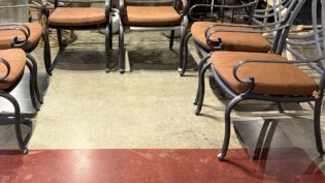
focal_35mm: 45
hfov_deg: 45.0
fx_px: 388
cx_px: 116
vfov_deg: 26.4
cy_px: 71
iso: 250
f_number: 1.6
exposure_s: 1/60
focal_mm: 5.96
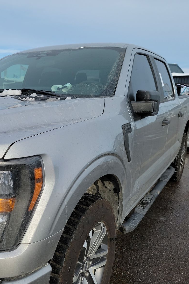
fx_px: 268
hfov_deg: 37.0
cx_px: 29
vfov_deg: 55.8
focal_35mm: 34
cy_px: 145
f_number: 1.8
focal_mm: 6.7
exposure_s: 1/785
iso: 50
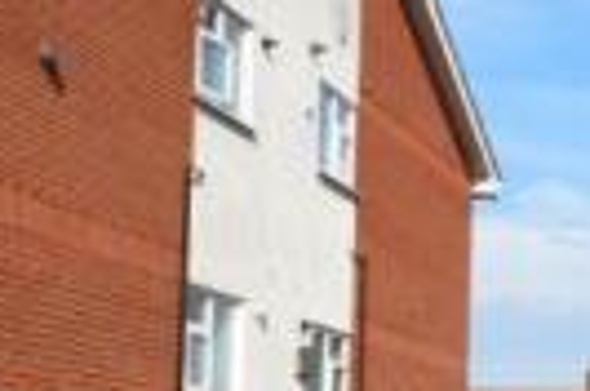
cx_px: 1353
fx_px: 1455
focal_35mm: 89
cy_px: 402
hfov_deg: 15.2
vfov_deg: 15.0
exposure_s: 1/250
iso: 110
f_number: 8
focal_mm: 12
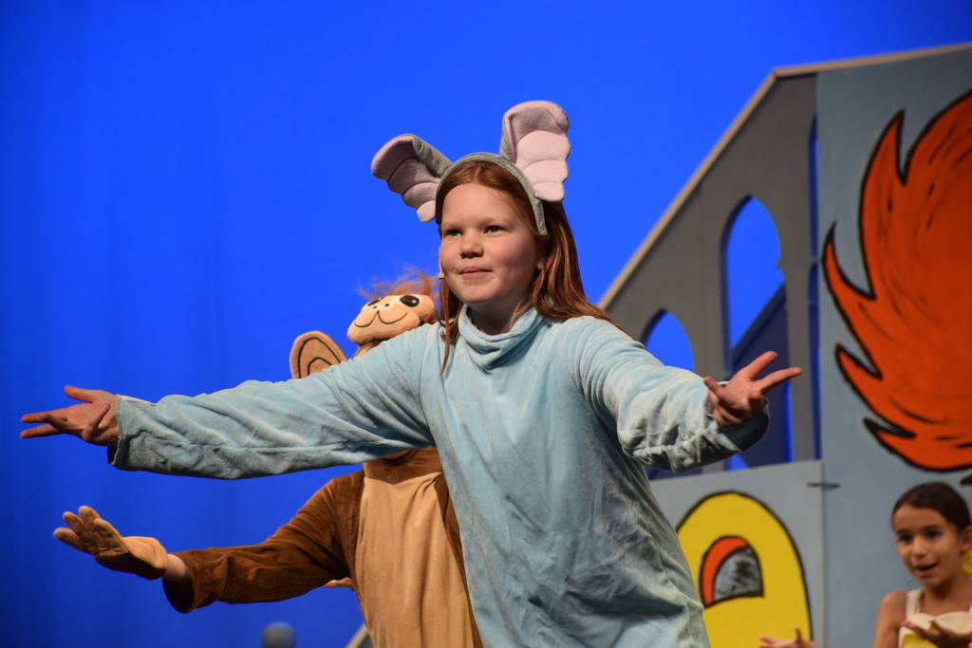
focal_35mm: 210
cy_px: 324
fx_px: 5670
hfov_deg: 9.8
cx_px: 486
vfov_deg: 6.5
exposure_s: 1/160
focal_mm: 140
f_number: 5.6
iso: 800
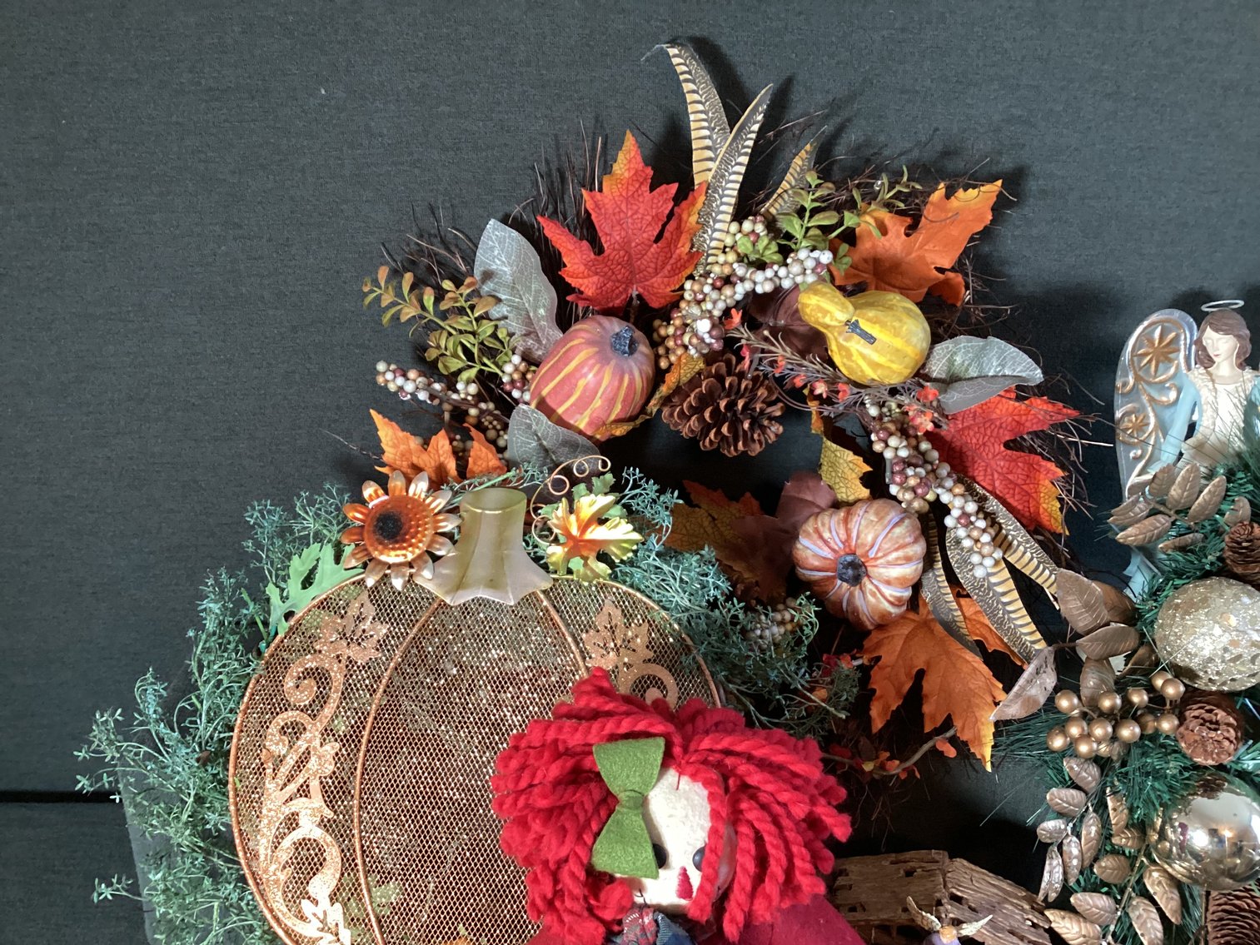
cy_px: 472
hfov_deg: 58.3
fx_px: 1128
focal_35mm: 31
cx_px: 630
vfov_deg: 45.4
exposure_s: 1/25
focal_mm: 3.3
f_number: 2.4
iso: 320
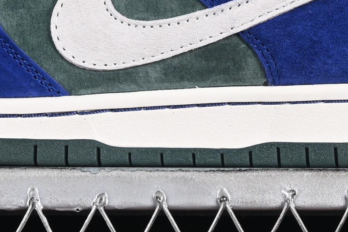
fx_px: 2301
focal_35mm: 238
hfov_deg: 8.6
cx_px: 93
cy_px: -59
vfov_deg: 5.7
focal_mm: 50
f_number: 6.3
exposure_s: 1/80
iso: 160
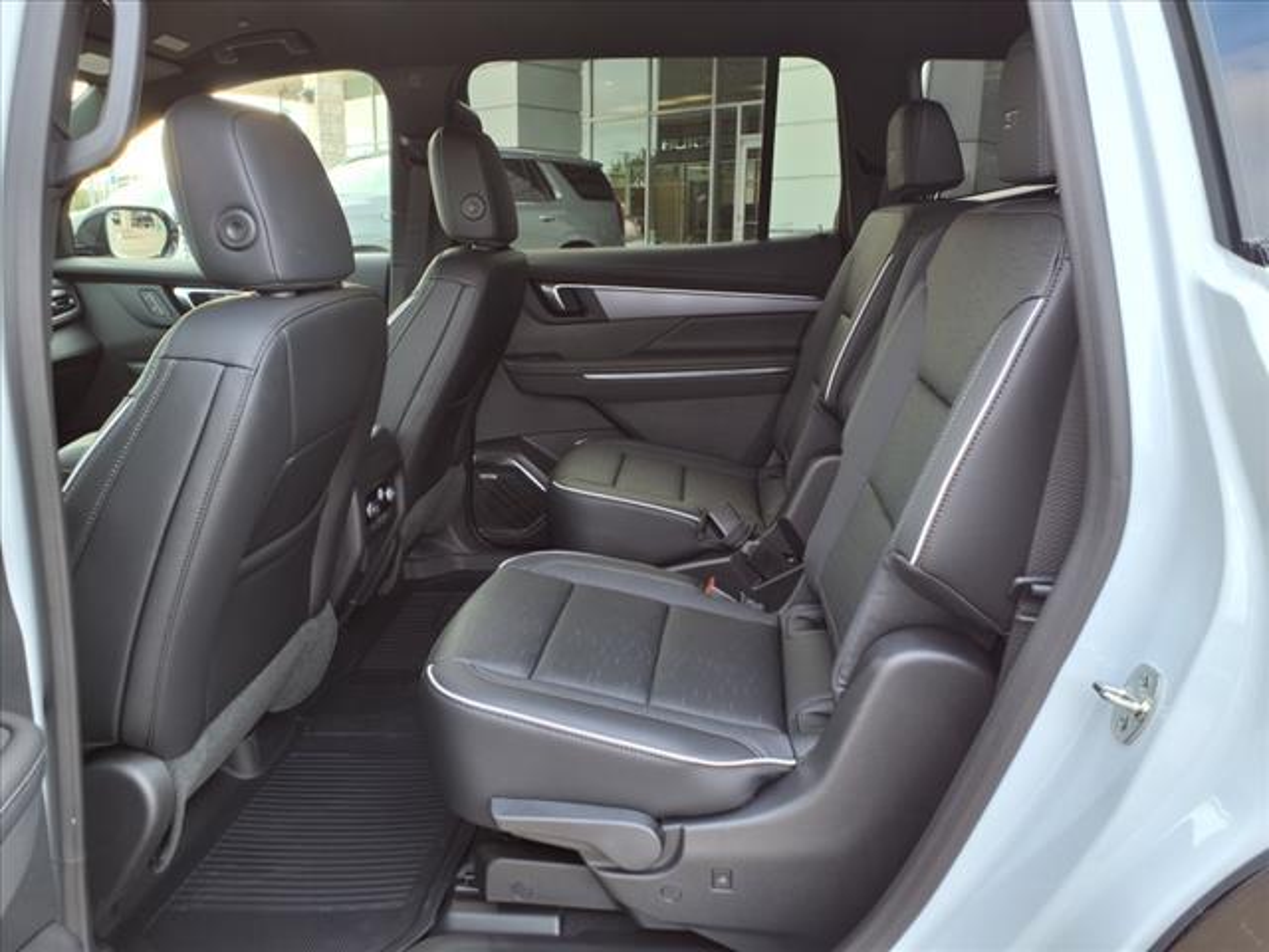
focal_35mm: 27
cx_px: 634
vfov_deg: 51.4
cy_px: 476
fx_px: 990
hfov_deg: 65.3
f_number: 1.9
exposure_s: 1/60.2
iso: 40
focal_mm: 3.58
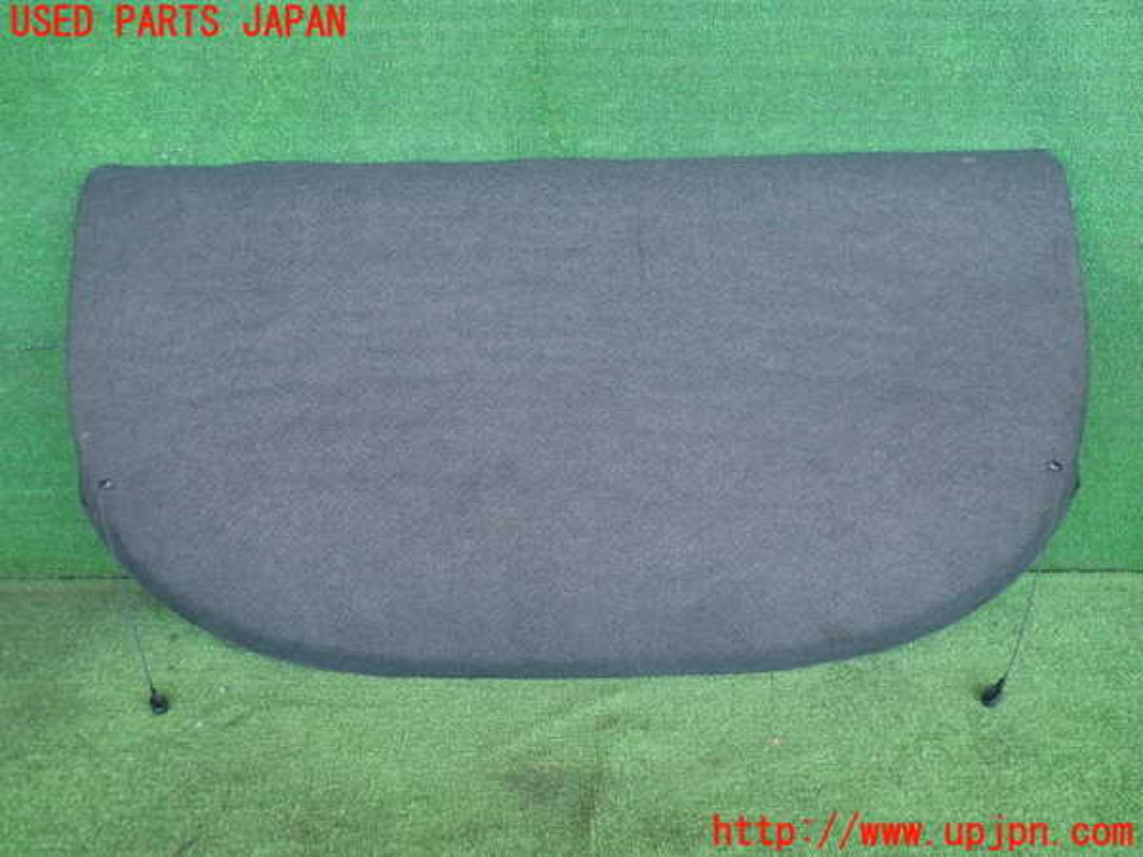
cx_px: 572
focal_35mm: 30
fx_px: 991
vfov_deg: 46.8
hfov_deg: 60.0
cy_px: 428
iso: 200
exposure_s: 1/50
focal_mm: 5.5
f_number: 2.3
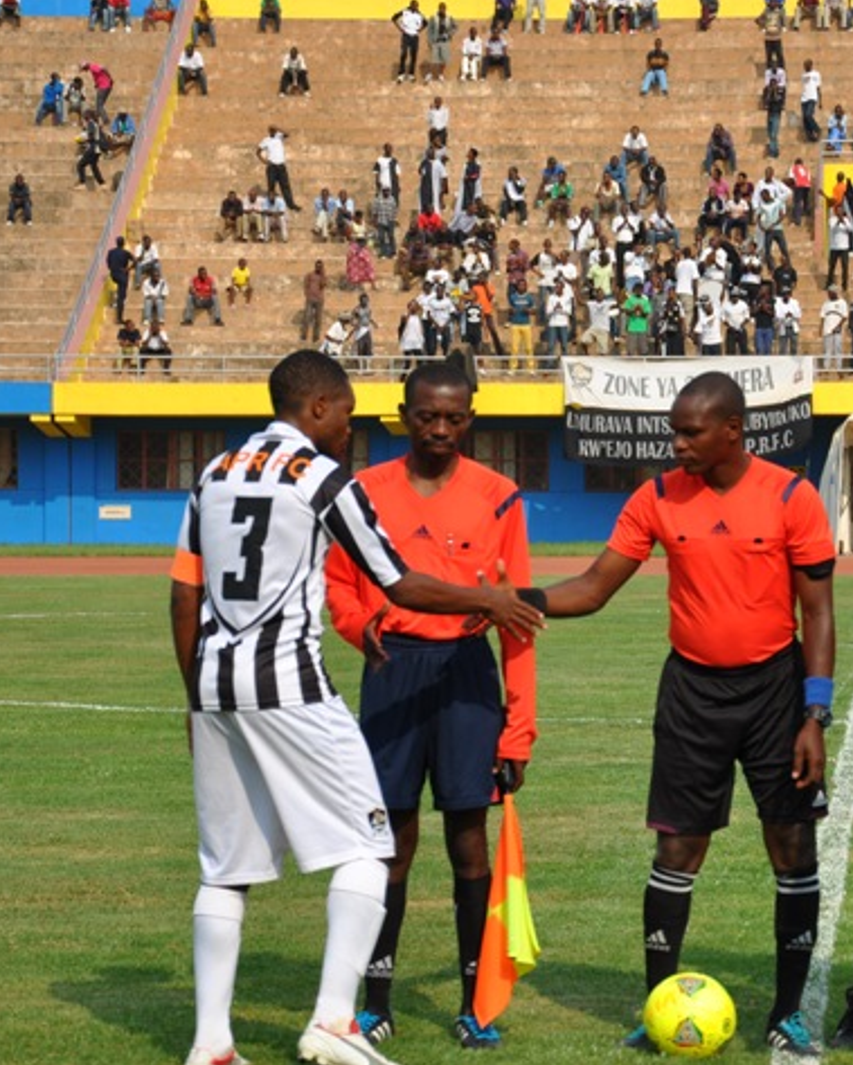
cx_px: 600
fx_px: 5035
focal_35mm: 160
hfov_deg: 9.7
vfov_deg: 12.1
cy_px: 534
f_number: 5.6
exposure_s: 1/500
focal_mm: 75
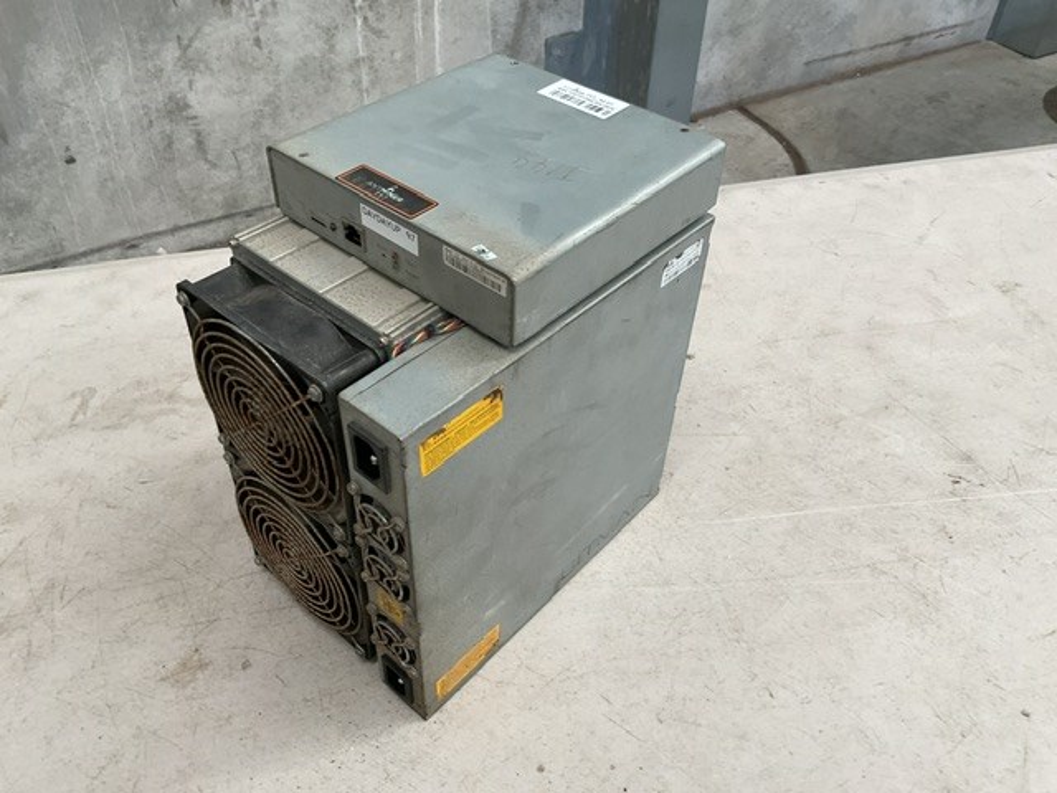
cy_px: 396
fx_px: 886
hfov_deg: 61.7
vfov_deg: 48.2
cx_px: 528
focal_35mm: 29
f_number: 1.8
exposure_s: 1/50
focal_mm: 3
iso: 50
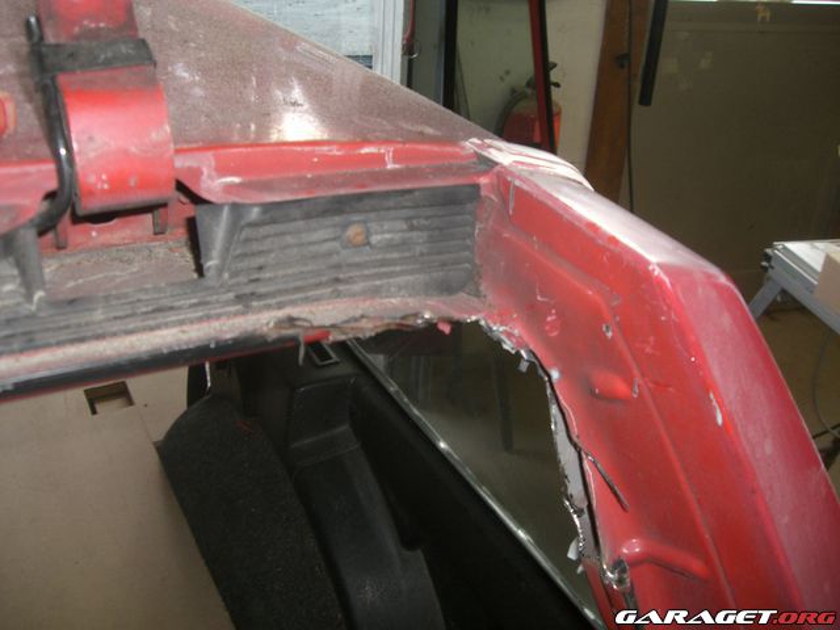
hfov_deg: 49.0
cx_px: 420
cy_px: 315
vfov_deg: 37.7
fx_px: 922
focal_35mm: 38
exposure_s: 1/60
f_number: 2.7
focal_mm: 6.2
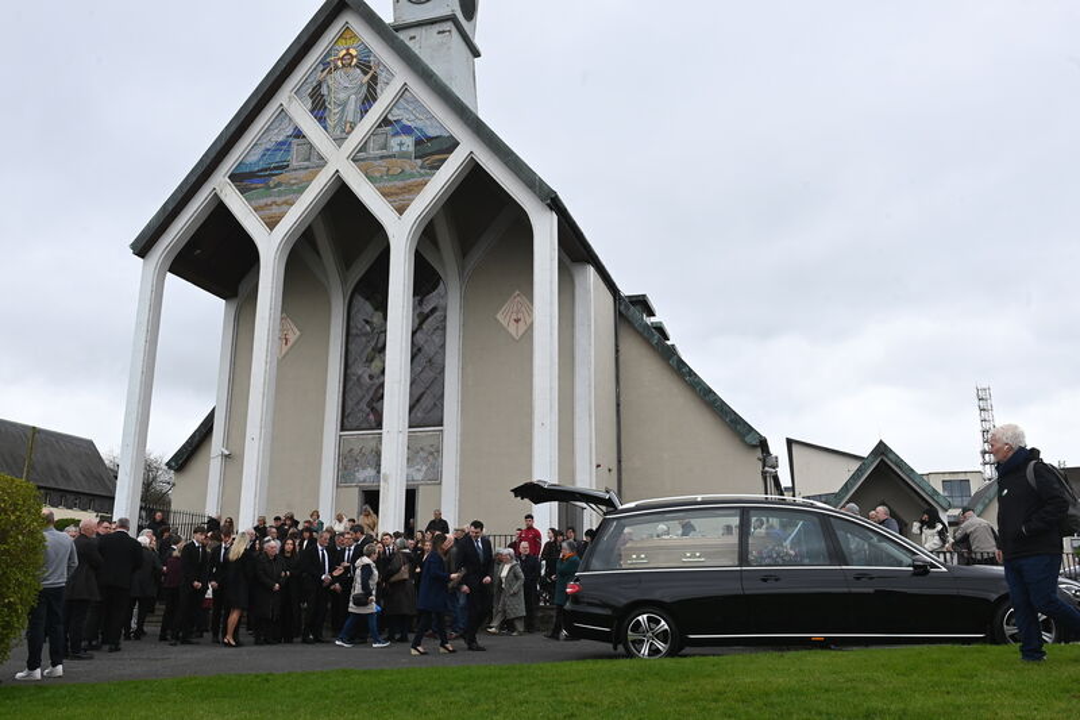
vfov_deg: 42.3
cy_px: 360
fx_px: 930
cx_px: 540
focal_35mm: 31
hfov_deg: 60.3
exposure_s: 1/640
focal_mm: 31
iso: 800
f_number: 5.6
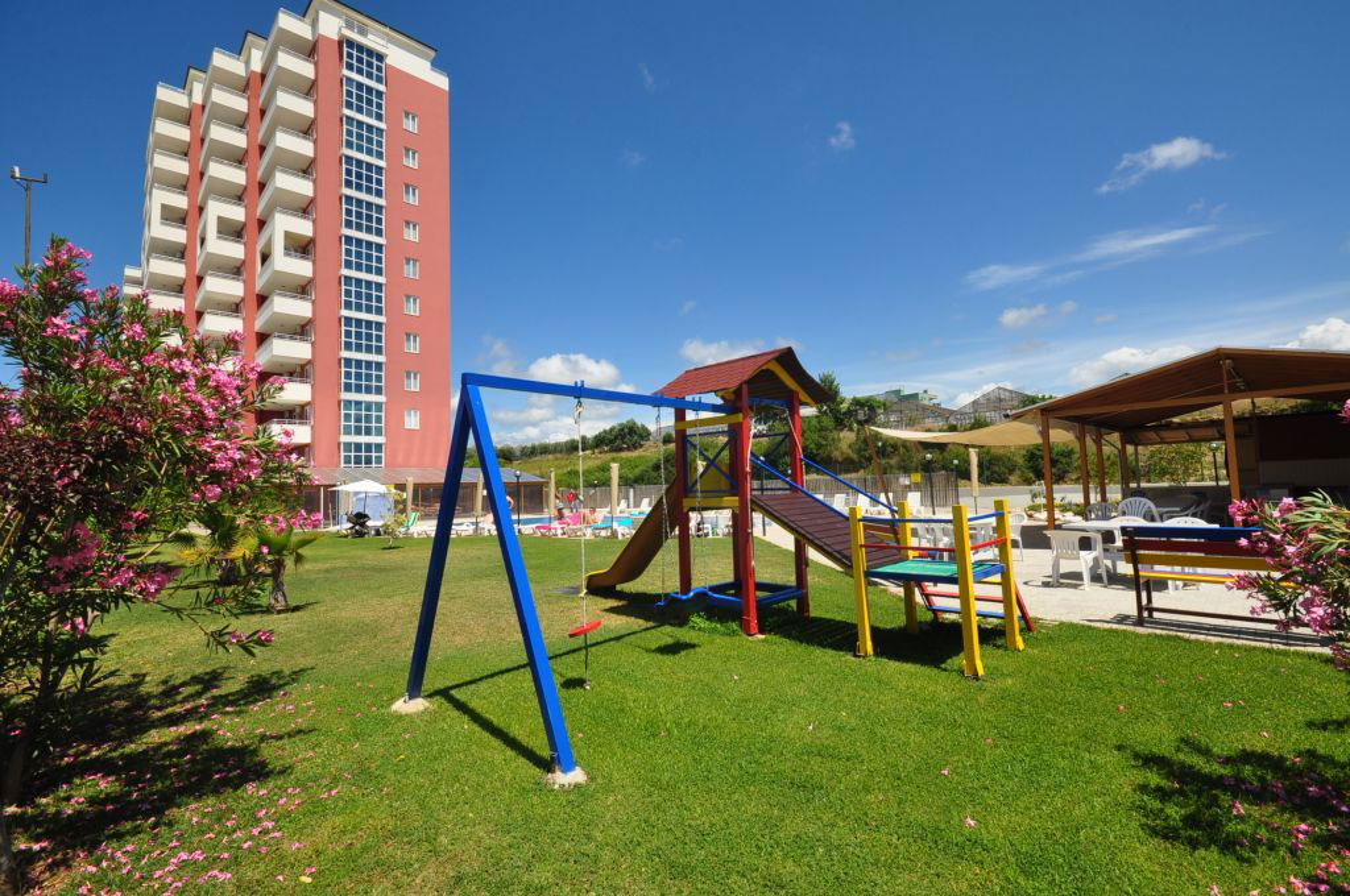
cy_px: 448
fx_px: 562
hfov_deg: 100.5
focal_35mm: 15
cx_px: 675
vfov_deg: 77.2
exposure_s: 1/200
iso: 200
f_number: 14
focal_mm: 10
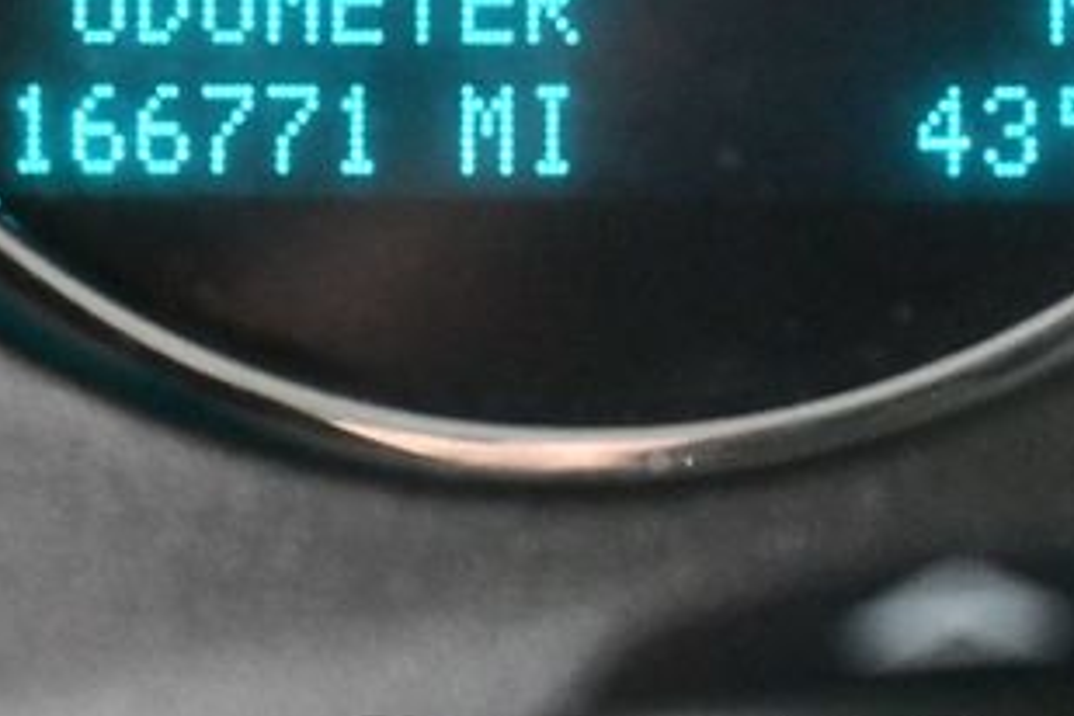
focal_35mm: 228
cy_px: 70
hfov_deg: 9.0
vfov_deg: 6.0
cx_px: 320
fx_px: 6801
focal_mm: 55
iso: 12800
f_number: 5.6
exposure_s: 1/50
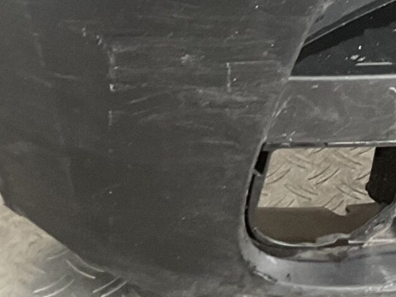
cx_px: 502
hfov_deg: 16.2
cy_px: -182
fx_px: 1327
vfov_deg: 12.0
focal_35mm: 116
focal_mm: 3
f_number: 1.8
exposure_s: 1/50
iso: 100
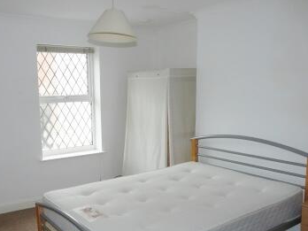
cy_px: 146
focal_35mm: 36
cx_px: 118
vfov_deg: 39.4
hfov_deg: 50.9
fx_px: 320
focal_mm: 4.6
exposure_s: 1/60
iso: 100
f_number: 2.8
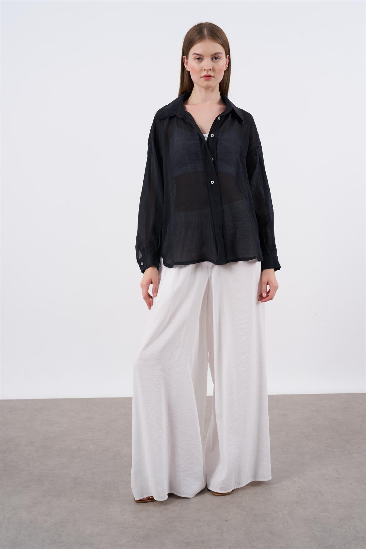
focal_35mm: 45
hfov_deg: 29.9
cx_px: 183
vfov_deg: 43.6
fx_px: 686
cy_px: 274
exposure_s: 1/160
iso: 160
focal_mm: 45
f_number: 8
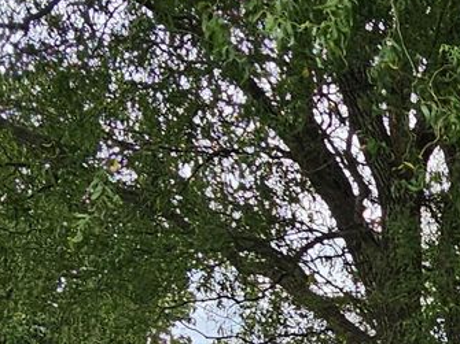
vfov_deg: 23.2
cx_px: 687
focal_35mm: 53
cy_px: 488
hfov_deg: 26.4
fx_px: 704
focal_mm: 2.2
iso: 50
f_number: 2.2
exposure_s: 1/1105
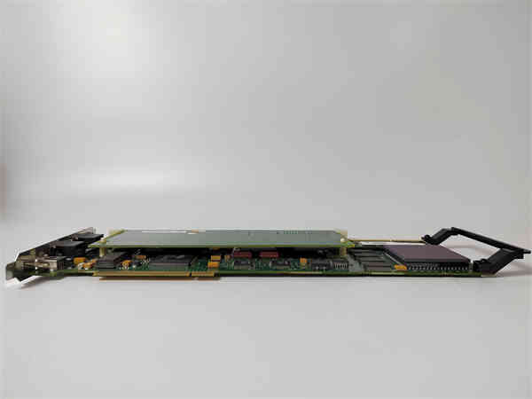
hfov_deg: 73.9
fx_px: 353
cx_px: 266
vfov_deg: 58.9
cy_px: 200
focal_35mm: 23
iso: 369
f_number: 1.9
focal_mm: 5.52
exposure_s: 1/100
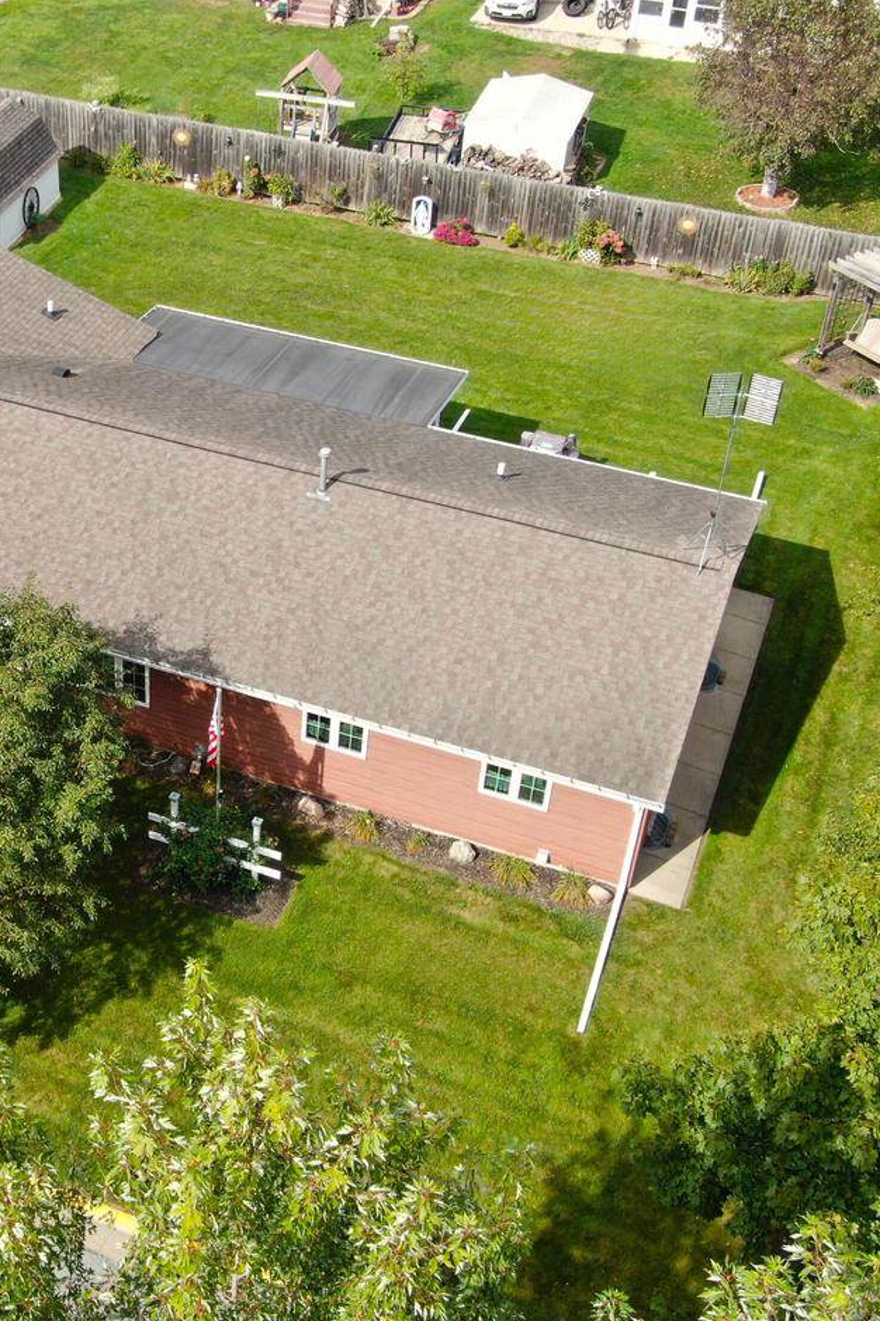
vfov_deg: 38.9
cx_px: 141
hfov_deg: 25.9
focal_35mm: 51
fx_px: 1871
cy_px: 655
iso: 100
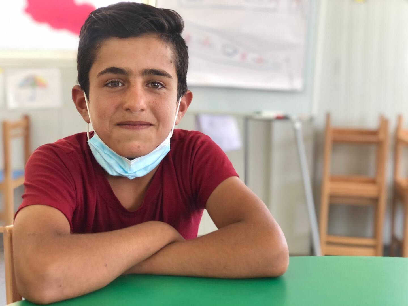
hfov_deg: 33.8
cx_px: 204
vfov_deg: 25.7
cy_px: 153
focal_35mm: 57
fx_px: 672
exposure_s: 1/33
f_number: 2.8
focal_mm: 6.6
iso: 125
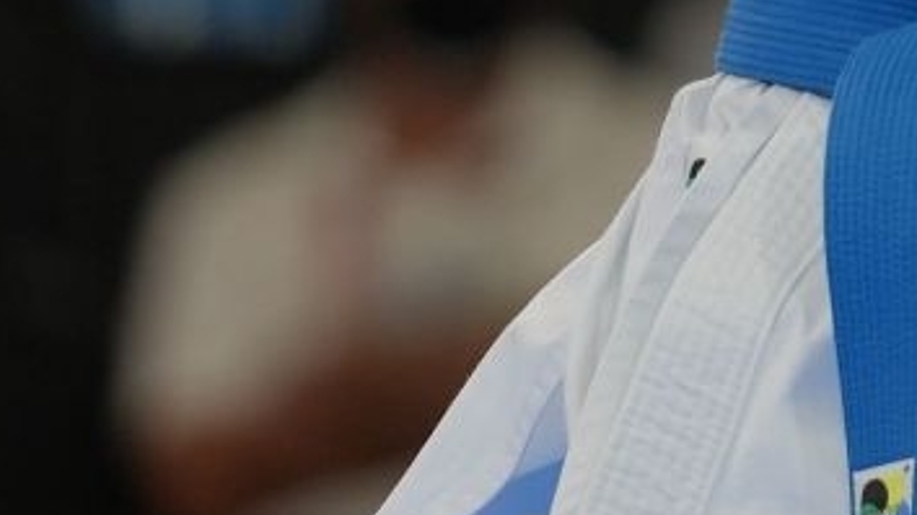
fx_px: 38801
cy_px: -608
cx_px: 1220
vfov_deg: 0.8
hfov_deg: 1.4
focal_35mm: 1596
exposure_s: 1/500
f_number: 2.8
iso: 200
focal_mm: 200
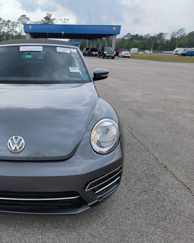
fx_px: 230
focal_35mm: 32
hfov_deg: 42.9
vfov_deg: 55.7
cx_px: 29
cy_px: 122
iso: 50
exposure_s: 1/669
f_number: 1.8
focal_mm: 6.7
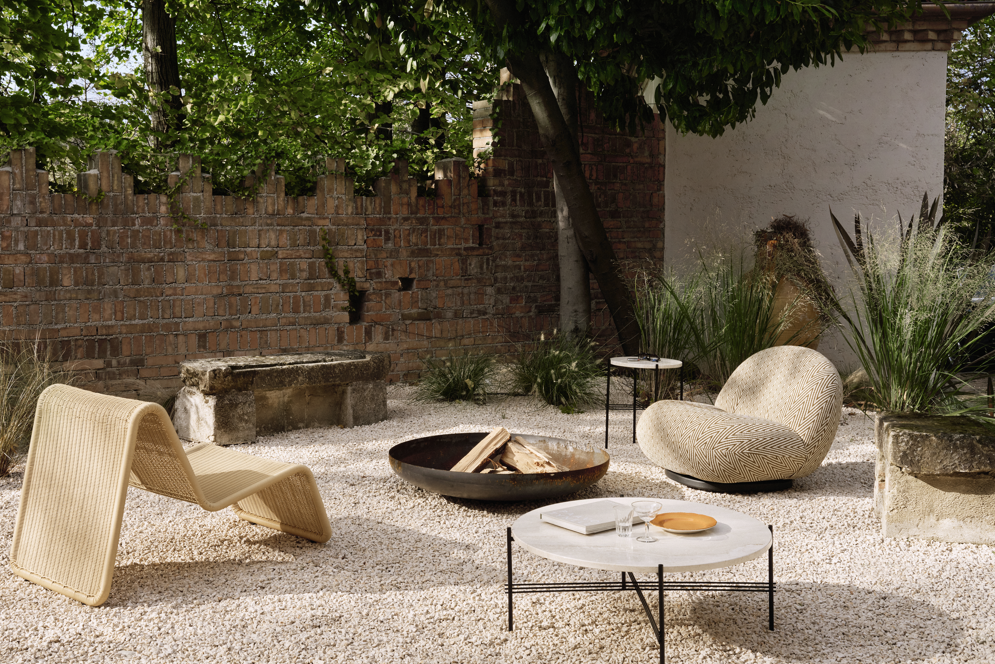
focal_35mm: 43
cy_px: 299
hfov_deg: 44.9
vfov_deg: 30.8
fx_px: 1202
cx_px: 450
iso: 320
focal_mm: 36.4
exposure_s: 1/250
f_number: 10
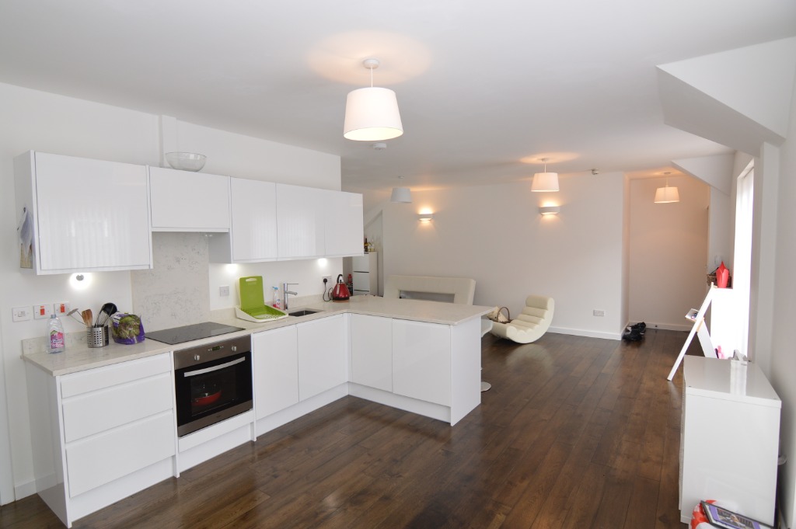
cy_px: 264
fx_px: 398
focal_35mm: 18
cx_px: 398
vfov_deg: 67.3
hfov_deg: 90.0
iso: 400
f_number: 5
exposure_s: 1/100
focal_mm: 12
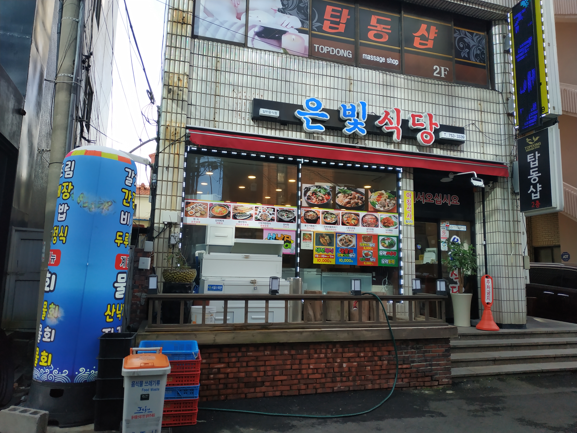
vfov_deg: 56.8
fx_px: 400
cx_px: 288
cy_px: 216
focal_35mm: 24
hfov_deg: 71.6
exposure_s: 1/732
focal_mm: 3.94
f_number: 1.9
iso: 250
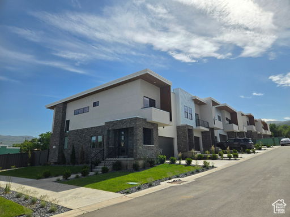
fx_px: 193
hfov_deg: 73.9
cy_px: 108
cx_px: 145
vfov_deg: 58.9
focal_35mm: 23
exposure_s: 1/3747
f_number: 1.8
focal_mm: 5.4
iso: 25
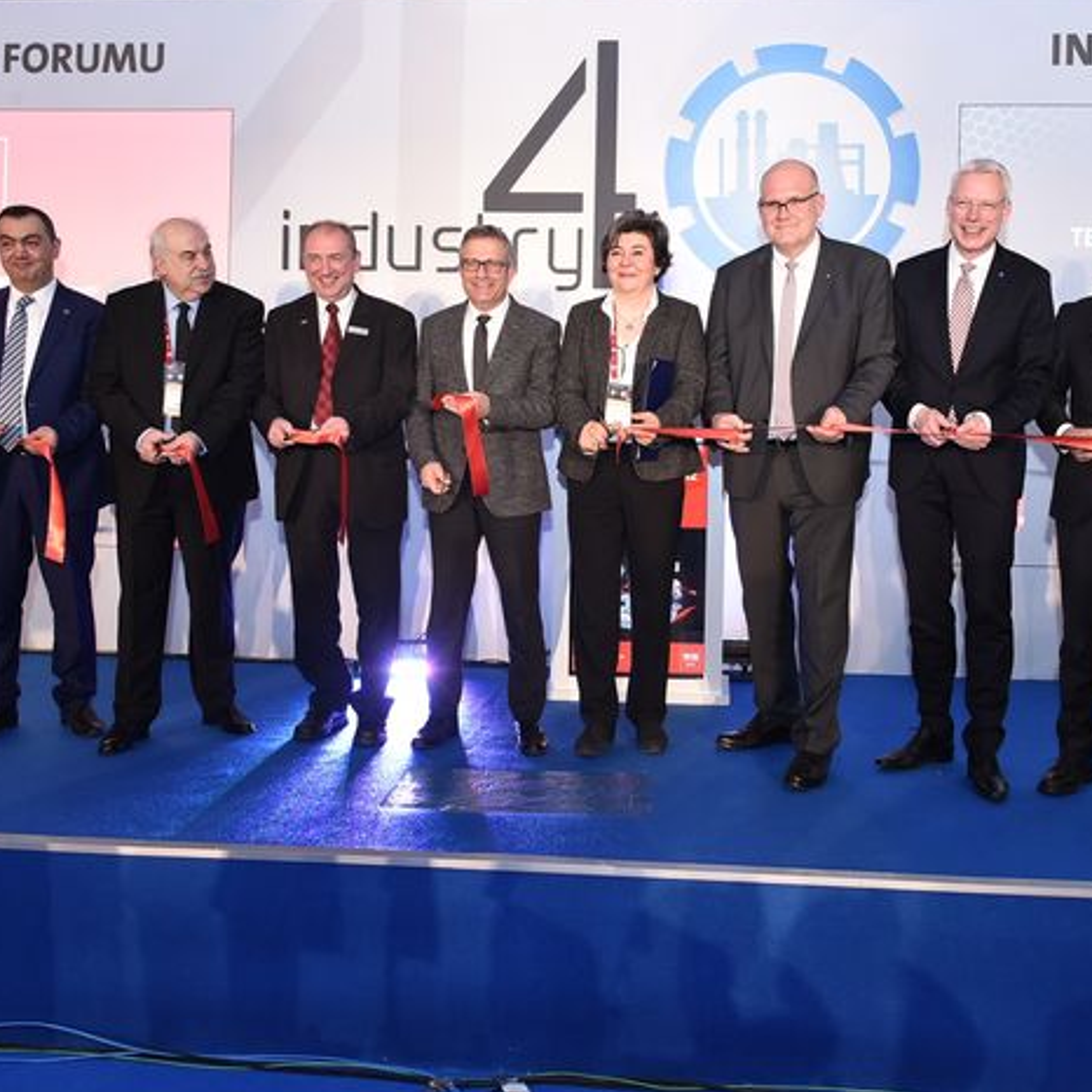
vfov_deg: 47.1
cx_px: 621
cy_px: 483
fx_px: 1249
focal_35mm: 35
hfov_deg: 47.1
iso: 1600
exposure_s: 1/100
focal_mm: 24
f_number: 4.5
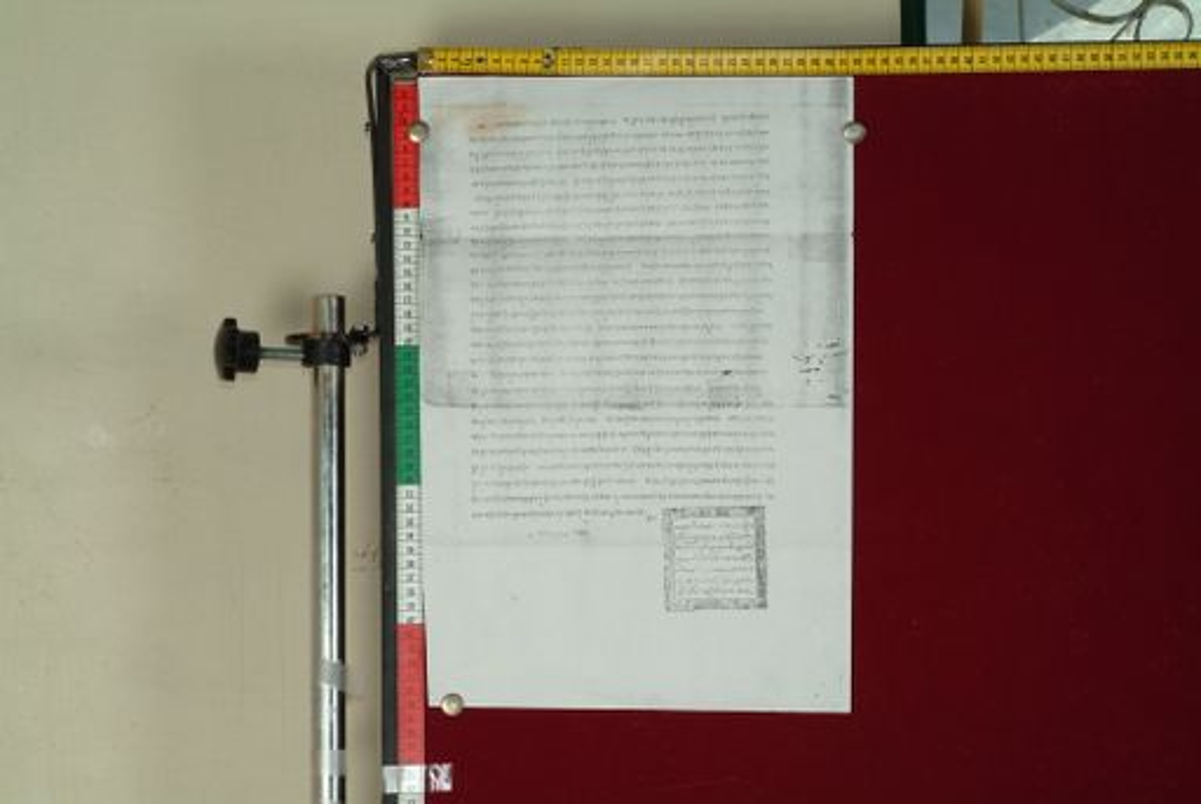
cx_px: 600
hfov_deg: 23.0
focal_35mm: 88
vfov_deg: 15.5
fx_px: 2957
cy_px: 402
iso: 160
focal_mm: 59
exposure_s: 1/20
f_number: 13
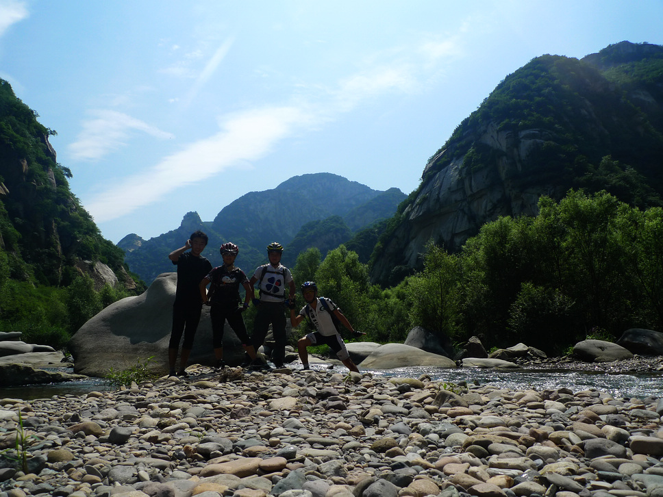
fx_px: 460
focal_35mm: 24
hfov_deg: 71.6
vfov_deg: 56.8
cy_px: 248
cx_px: 332
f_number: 4
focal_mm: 5.1
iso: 80
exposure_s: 1/1600
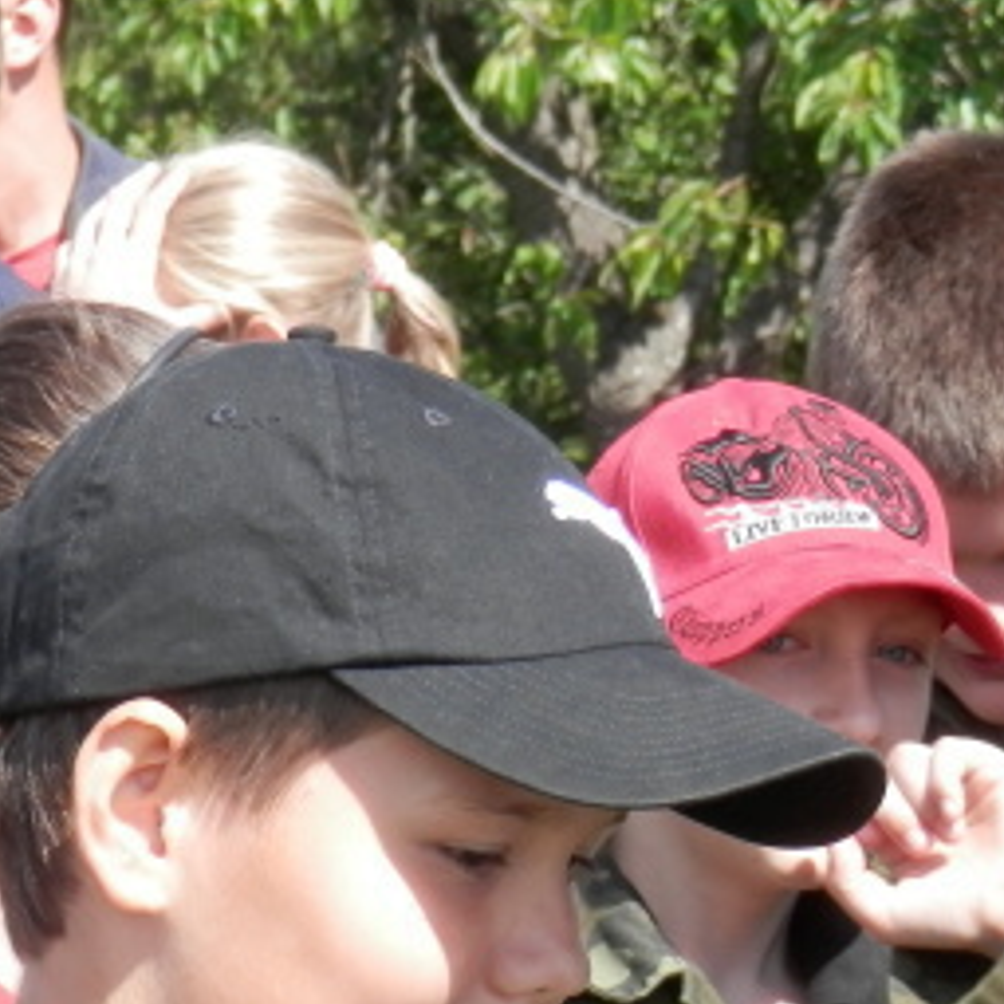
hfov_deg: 5.9
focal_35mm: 298
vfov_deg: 5.9
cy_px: 848
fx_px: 9779
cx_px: 256
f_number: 5.2
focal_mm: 20.9
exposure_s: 1/160
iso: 80
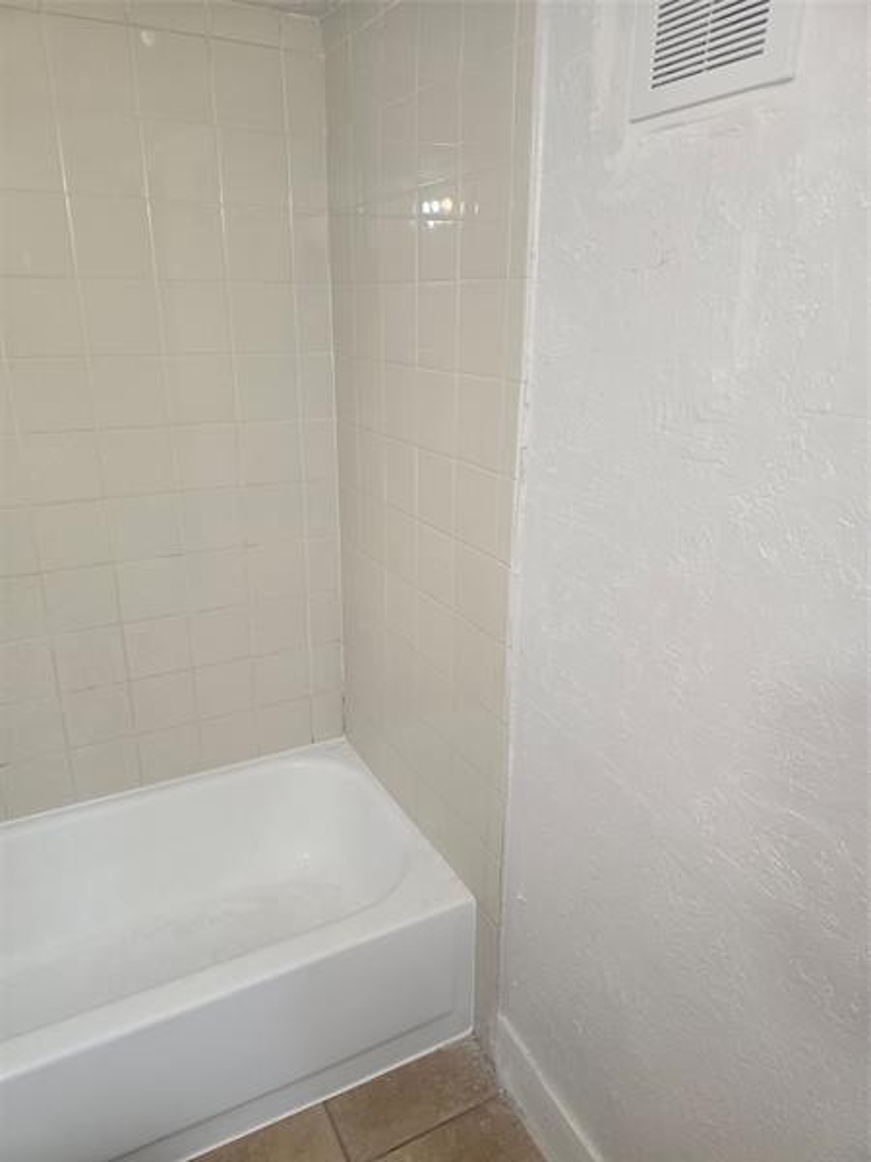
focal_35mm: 23
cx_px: 436
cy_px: 581
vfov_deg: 73.9
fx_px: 772
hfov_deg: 58.9
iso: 200
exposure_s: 1/120
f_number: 1.7
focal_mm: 6.3
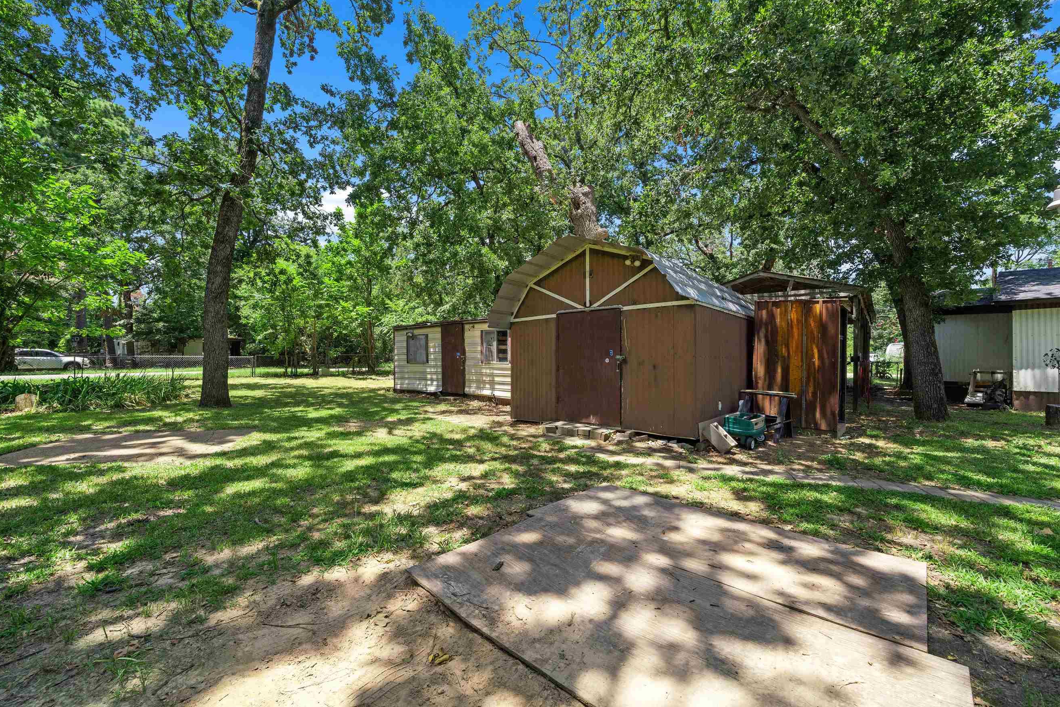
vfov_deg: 81.2
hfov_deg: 104.2
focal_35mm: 14
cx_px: 513
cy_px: 353
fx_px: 412
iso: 500
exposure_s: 1/250
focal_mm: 12
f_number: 9
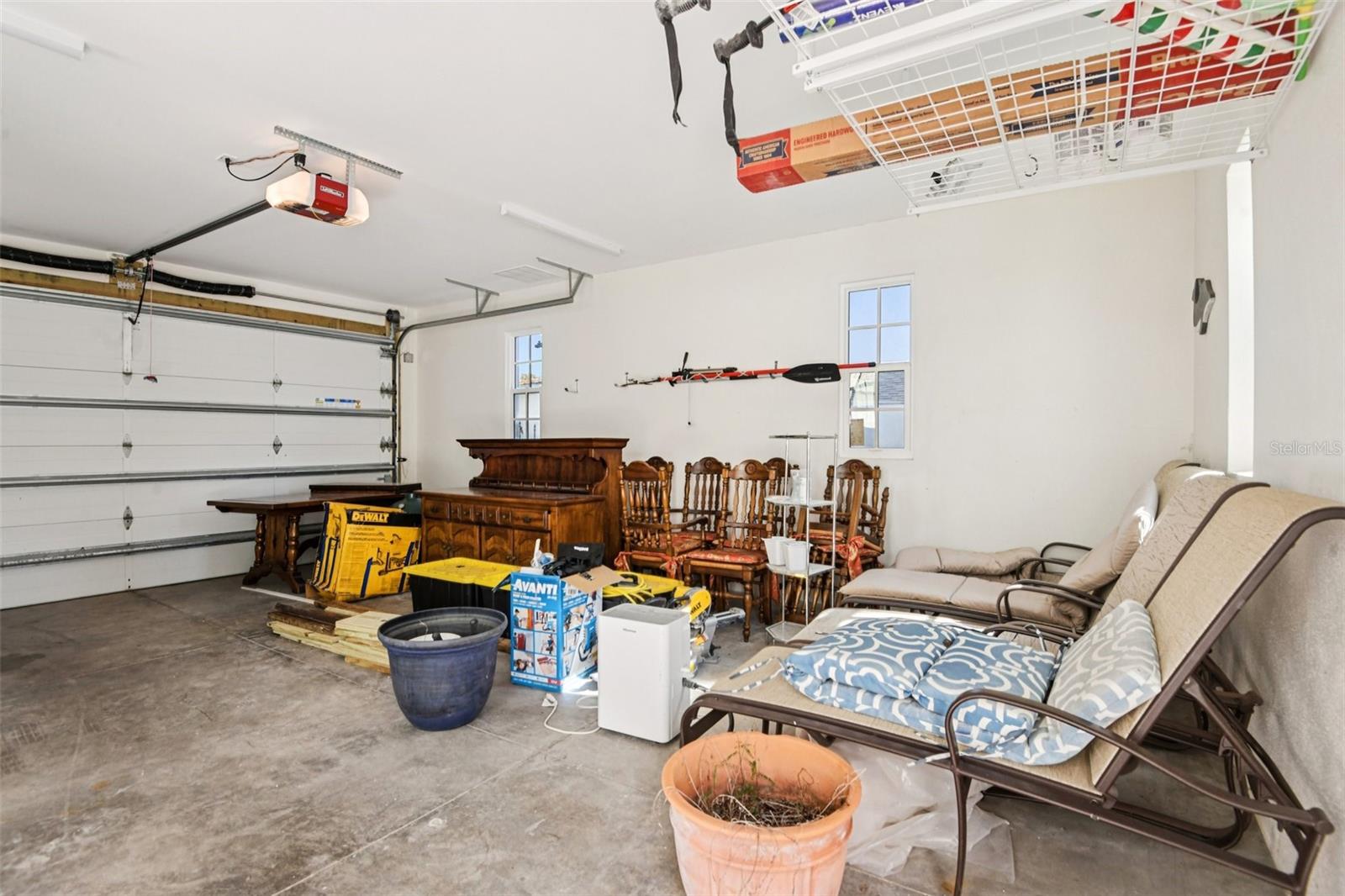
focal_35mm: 16
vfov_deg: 73.7
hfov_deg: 96.7
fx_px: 598
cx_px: 672
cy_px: 448
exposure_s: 1/50
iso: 400
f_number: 8
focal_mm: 16
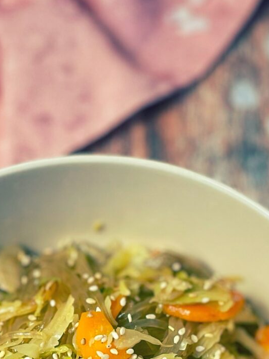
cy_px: 408
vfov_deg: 19.8
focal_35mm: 94
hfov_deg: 15.7
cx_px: 93
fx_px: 974
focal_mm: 4.2
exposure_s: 1/50
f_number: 1.6
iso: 100
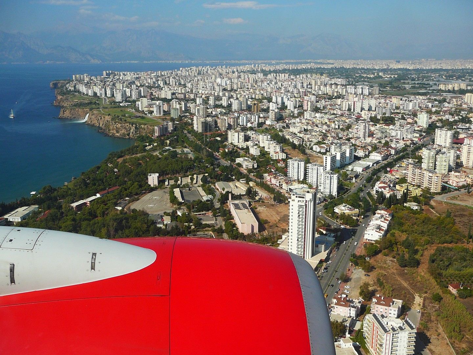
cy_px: 178
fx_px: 478
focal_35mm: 35
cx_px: 236
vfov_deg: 40.7
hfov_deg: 52.6
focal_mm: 5.2
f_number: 5
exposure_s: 1/400
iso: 80
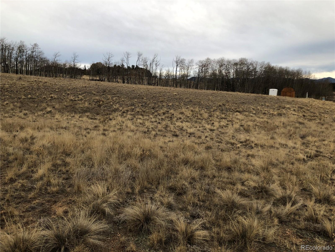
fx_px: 271
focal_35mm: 28
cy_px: 126
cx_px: 168
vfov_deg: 49.7
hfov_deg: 63.4
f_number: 1.8
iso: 20
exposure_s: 1/120
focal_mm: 3.99
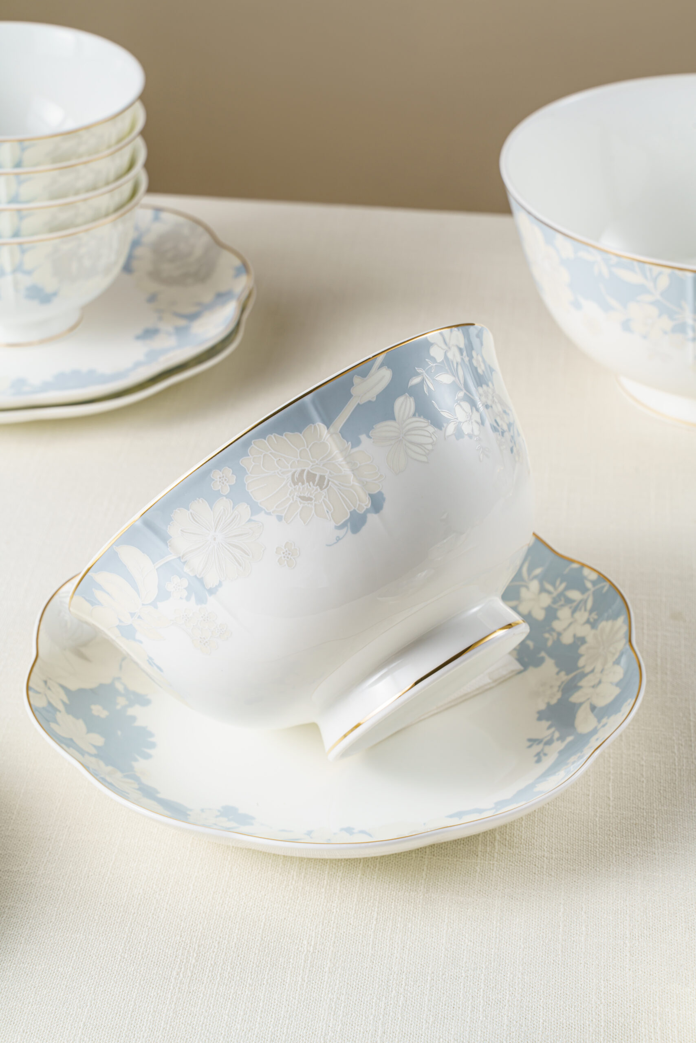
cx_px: 348
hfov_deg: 18.2
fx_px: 2174
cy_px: 522
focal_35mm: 75
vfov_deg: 27.0
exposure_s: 1/125
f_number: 14
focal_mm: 75
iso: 160
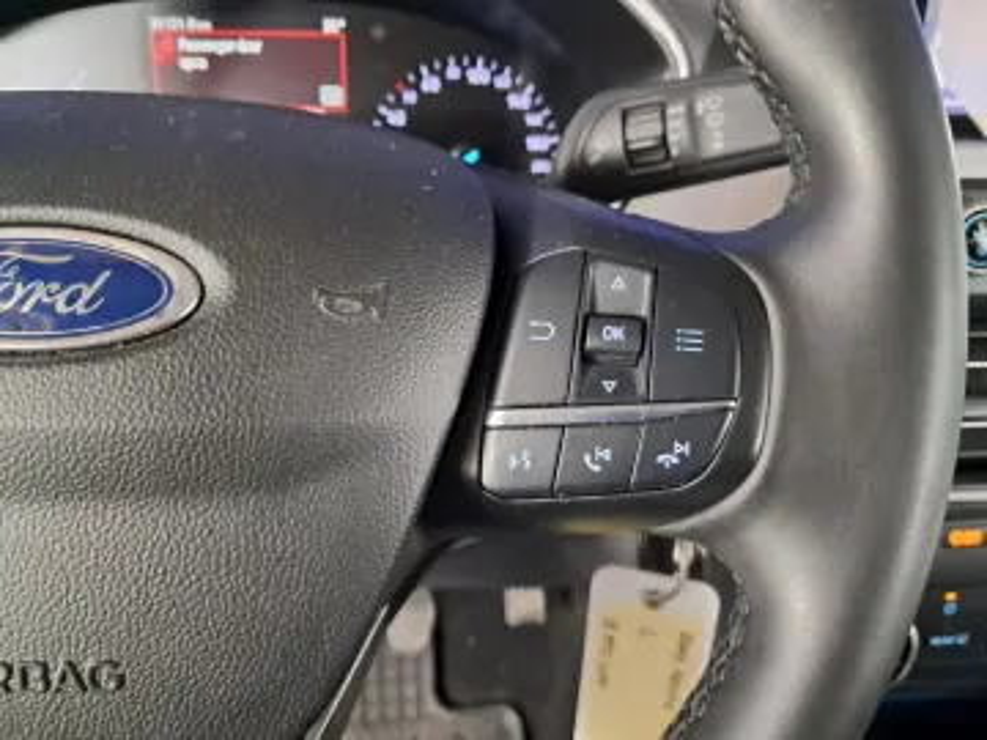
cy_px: 370
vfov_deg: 51.4
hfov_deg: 65.3
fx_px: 770
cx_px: 494
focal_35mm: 27
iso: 1250
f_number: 1.8
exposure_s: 1/20
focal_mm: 4
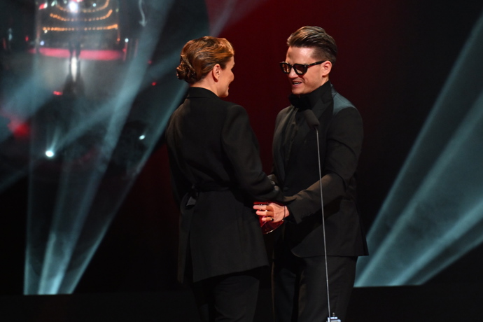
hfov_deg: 6.9
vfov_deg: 4.6
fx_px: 4025
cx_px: 242
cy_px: 161
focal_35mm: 300
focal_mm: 200
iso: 4000
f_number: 3.5
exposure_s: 1/250
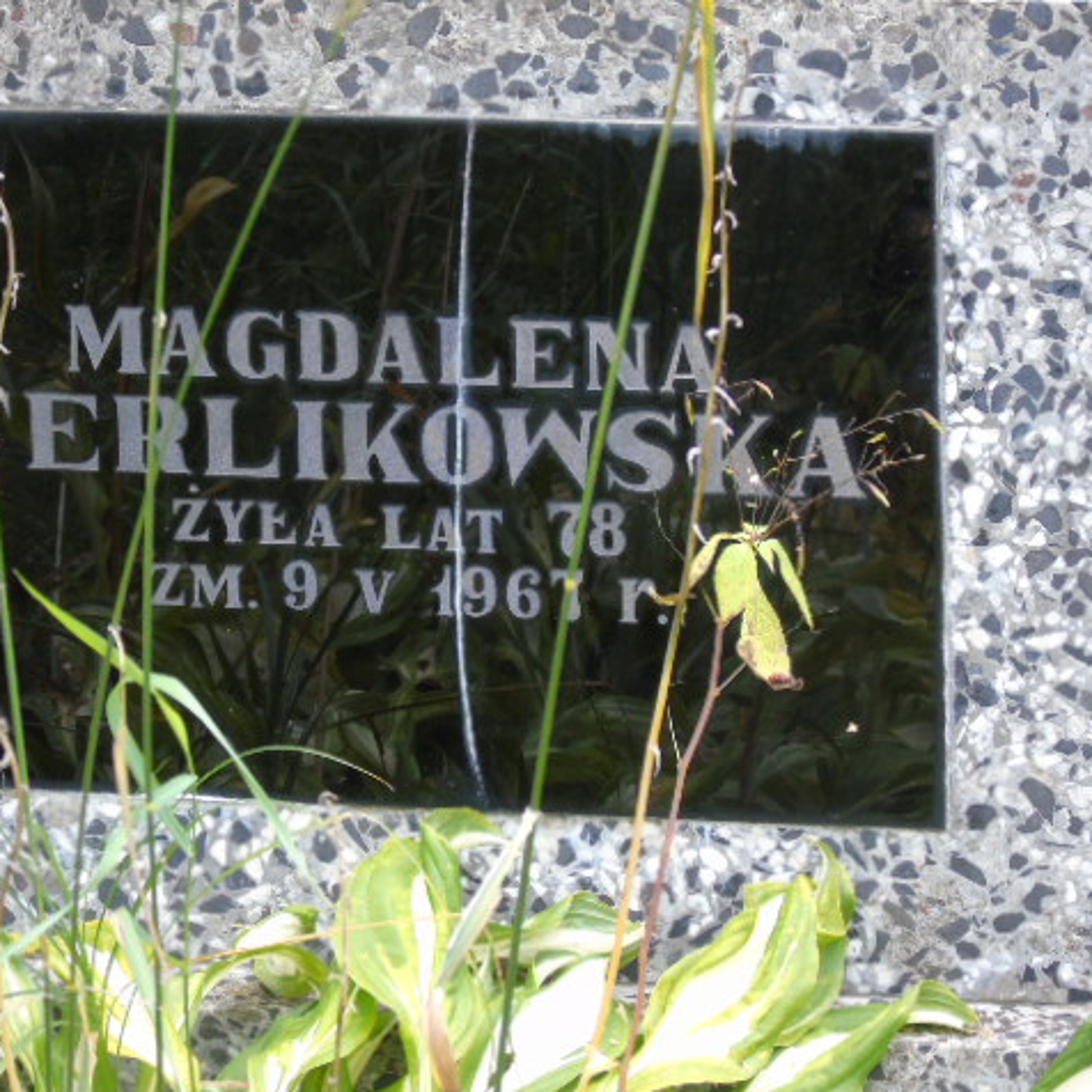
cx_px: 447
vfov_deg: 7.9
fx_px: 7888
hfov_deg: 7.9
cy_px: 546
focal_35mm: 221
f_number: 5
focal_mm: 33
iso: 400
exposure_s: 1/100
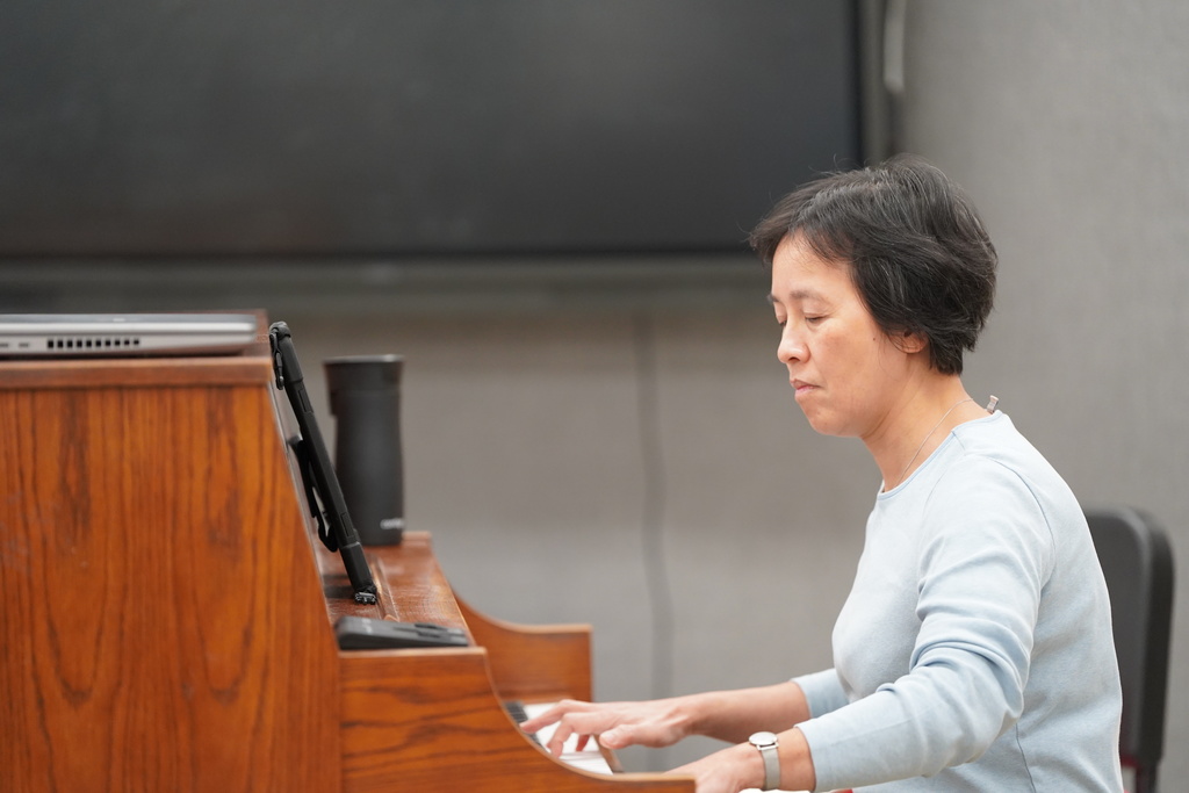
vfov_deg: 8.4
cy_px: 396
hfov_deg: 12.5
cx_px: 594
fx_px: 5417
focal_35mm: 164
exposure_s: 1/200
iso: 3200
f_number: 2.8
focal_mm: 164
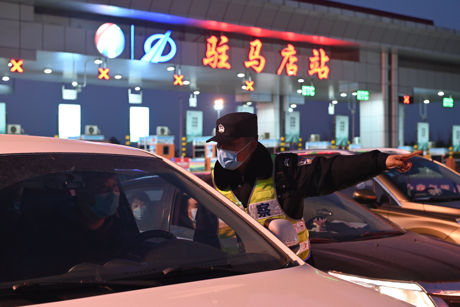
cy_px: 154
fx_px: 843
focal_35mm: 66
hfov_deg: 30.5
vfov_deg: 20.6
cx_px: 230
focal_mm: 66
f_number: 5.6
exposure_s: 1/30
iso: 1600
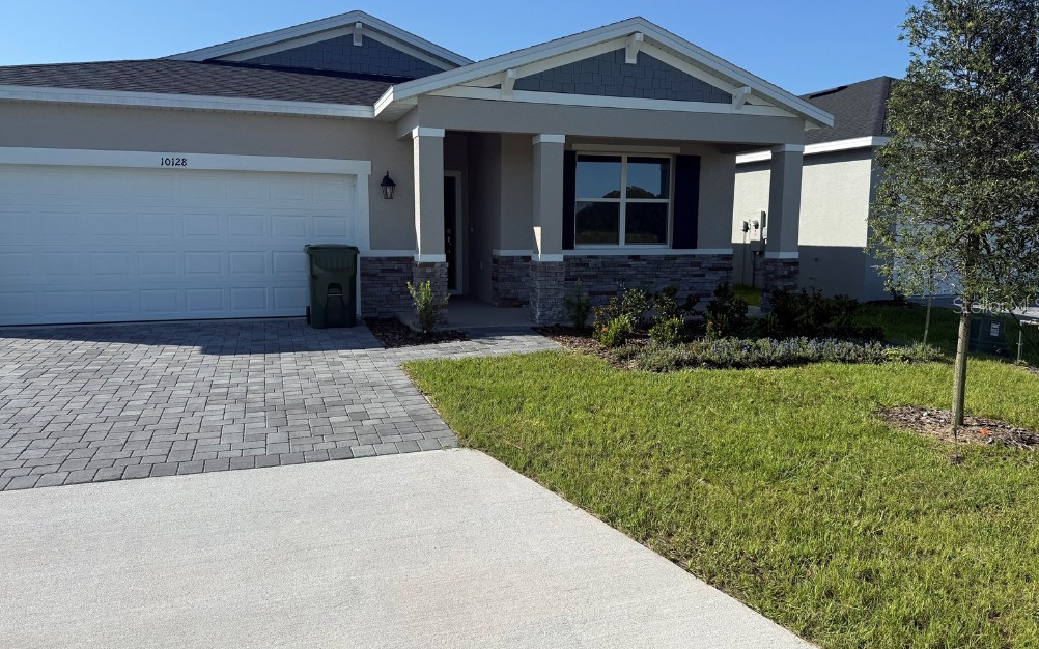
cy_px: 305
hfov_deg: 70.4
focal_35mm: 26
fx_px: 736
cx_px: 520
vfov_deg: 47.6
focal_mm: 6.76
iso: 80
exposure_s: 1/4975
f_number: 1.78
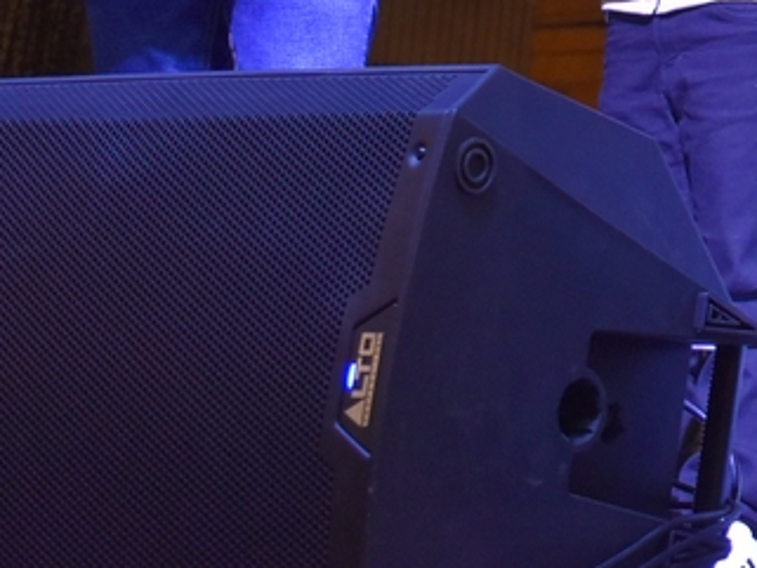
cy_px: -273
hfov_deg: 12.6
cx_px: 1269
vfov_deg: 9.9
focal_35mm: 146
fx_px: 3190
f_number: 4
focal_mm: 27
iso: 1250
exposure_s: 1/60
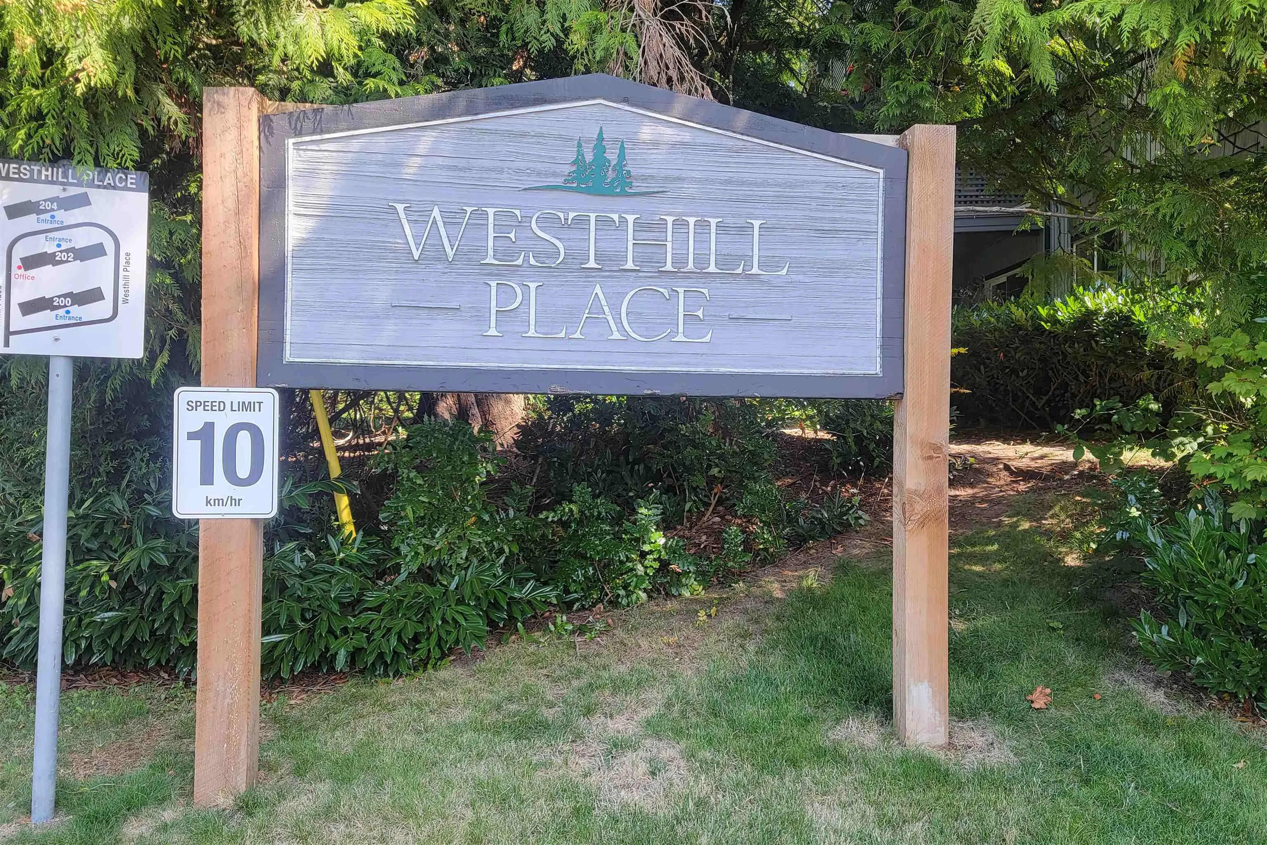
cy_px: 422
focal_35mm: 22
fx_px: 774
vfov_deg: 57.2
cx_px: 634
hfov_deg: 78.6
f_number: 6.3
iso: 500
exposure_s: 1/6400
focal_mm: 22
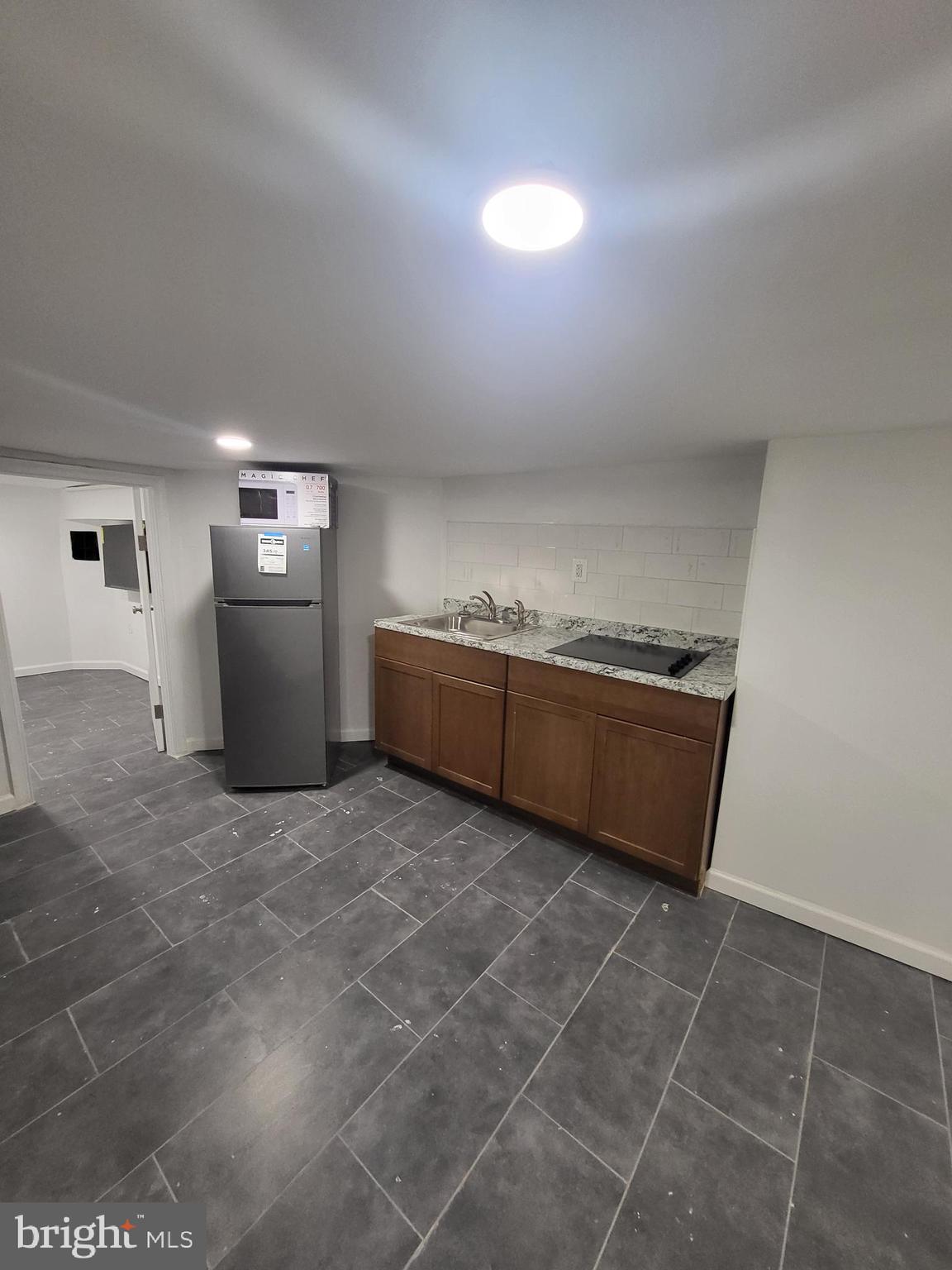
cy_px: 635
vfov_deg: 106.2
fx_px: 477
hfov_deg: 89.9
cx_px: 476
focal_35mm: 13
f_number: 2.2
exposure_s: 1/60
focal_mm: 1.74
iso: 320
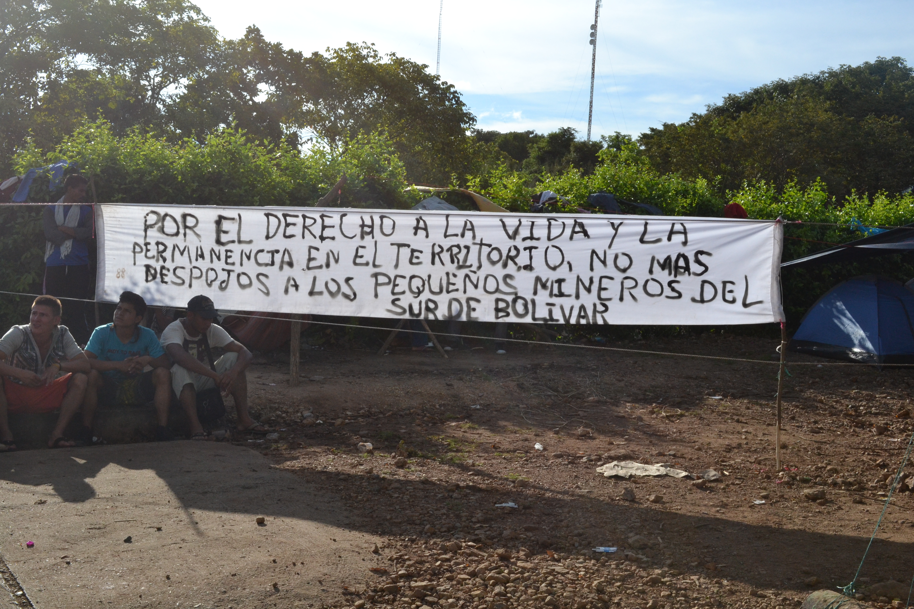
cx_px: 457
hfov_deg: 43.6
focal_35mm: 45
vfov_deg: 29.9
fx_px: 1142
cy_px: 304
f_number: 14
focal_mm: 30
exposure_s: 1/800
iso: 800
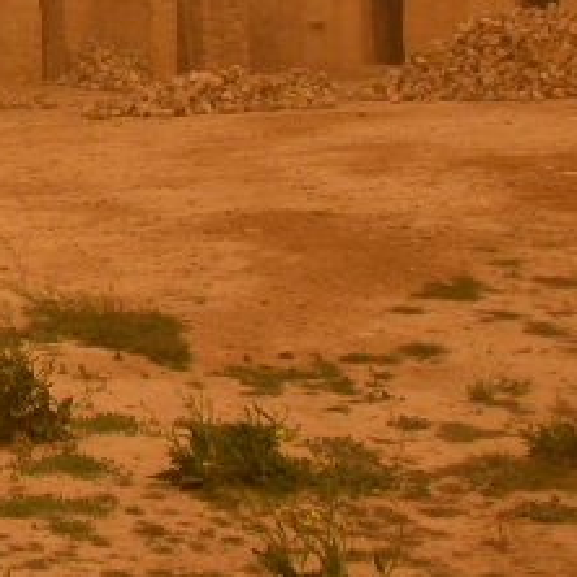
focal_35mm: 150
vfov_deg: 11.5
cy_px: -31
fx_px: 2829
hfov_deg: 10.9
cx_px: -442
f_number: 5.7
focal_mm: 9.8
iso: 100
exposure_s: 1/137
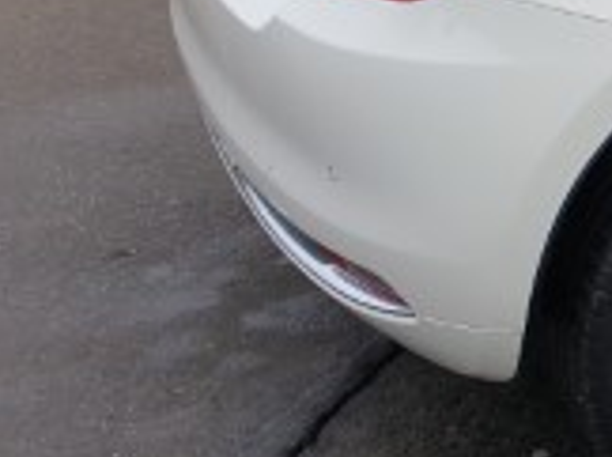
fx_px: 1818
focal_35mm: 103
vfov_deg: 13.9
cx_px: 1103
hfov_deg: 16.1
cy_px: -106
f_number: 2.4
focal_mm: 4.3
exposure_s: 1/364
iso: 50
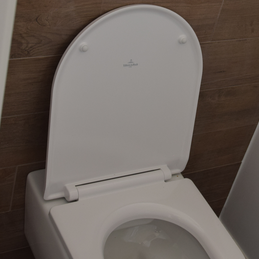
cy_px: 65
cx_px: 198
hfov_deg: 22.8
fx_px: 635
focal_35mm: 75
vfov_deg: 22.8
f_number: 5.6
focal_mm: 22
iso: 400
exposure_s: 1/125
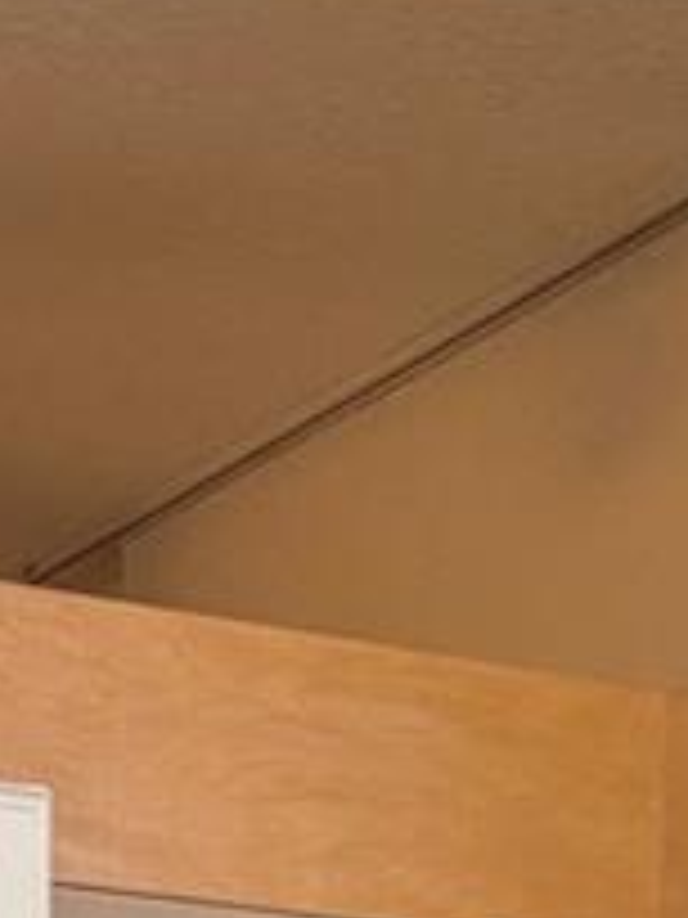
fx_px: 3737
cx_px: 351
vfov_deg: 10.5
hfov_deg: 10.5
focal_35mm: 141
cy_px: 2637
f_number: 1.78
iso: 200
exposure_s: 1/102
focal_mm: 6.76
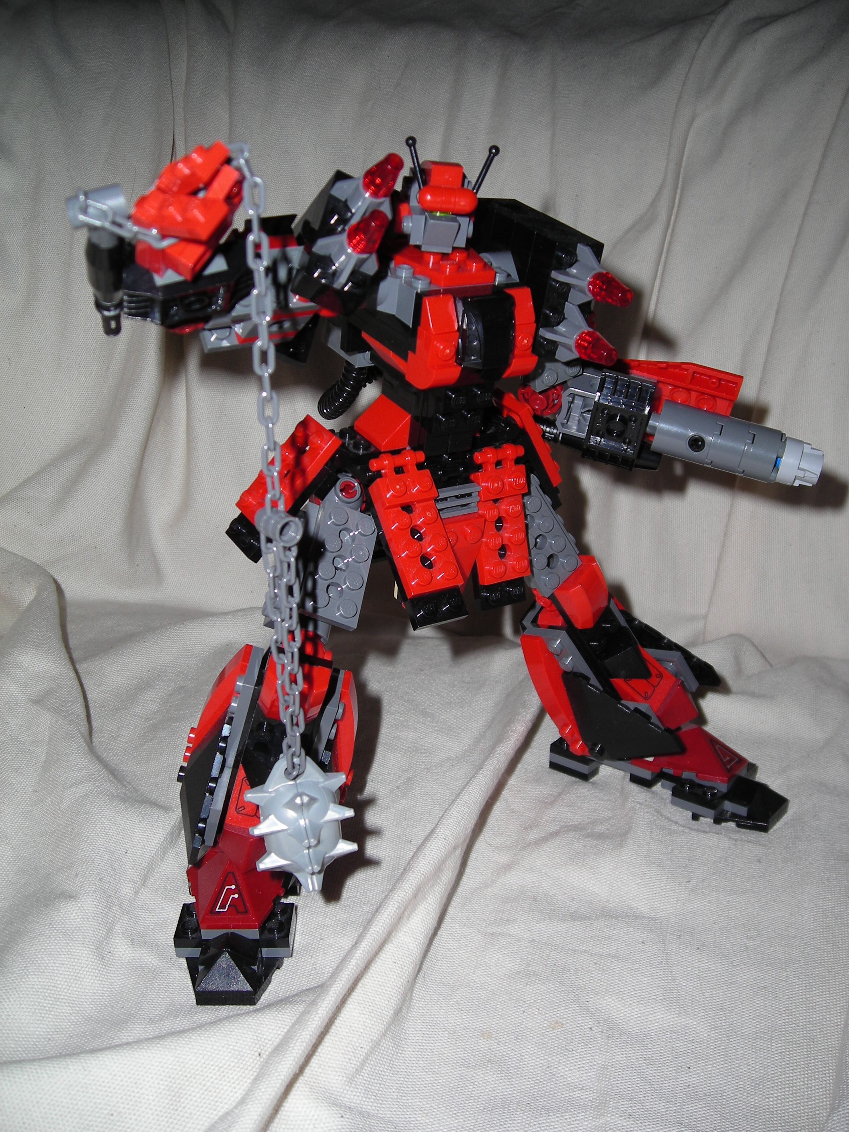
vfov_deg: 49.0
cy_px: 566
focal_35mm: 38
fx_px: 1243
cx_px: 424
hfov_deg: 37.7
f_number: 3.2
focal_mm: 6.3
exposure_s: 1/60
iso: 50
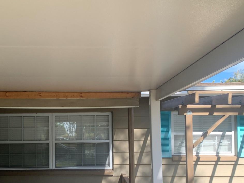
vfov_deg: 32.4
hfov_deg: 42.3
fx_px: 310
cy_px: 132
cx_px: 79
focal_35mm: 44
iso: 25
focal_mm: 4.25
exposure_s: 1/334
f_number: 1.8
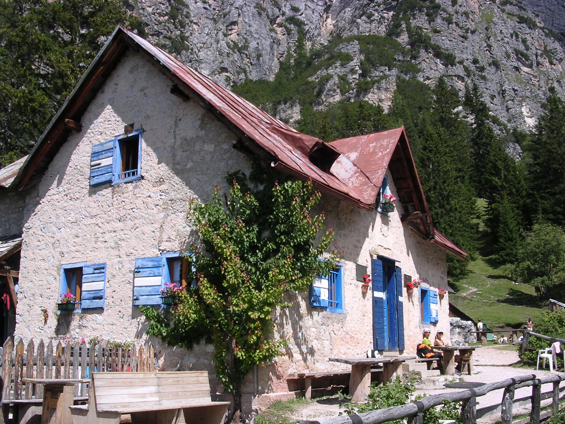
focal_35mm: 38
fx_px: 620
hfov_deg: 49.0
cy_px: 212
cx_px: 282
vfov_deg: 37.7
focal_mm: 5.8
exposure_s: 1/288
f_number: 5.6
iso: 100
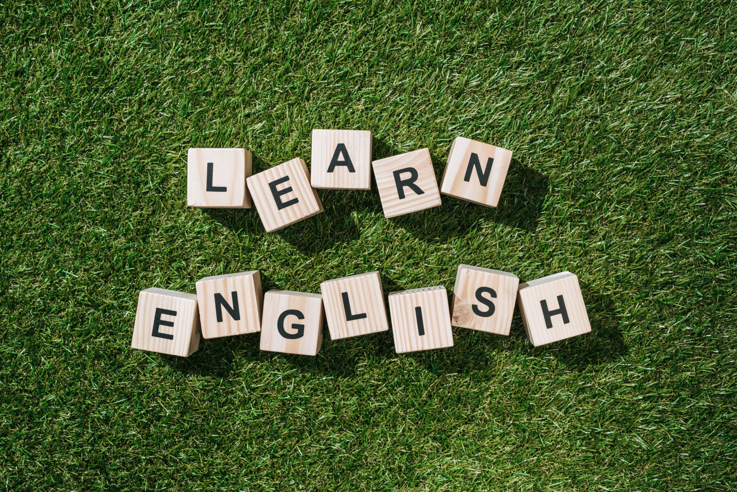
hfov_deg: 39.6
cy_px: 246
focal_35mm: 50
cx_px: 368
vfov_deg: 27.0
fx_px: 1024
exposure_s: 1/125
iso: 400
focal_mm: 50
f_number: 16
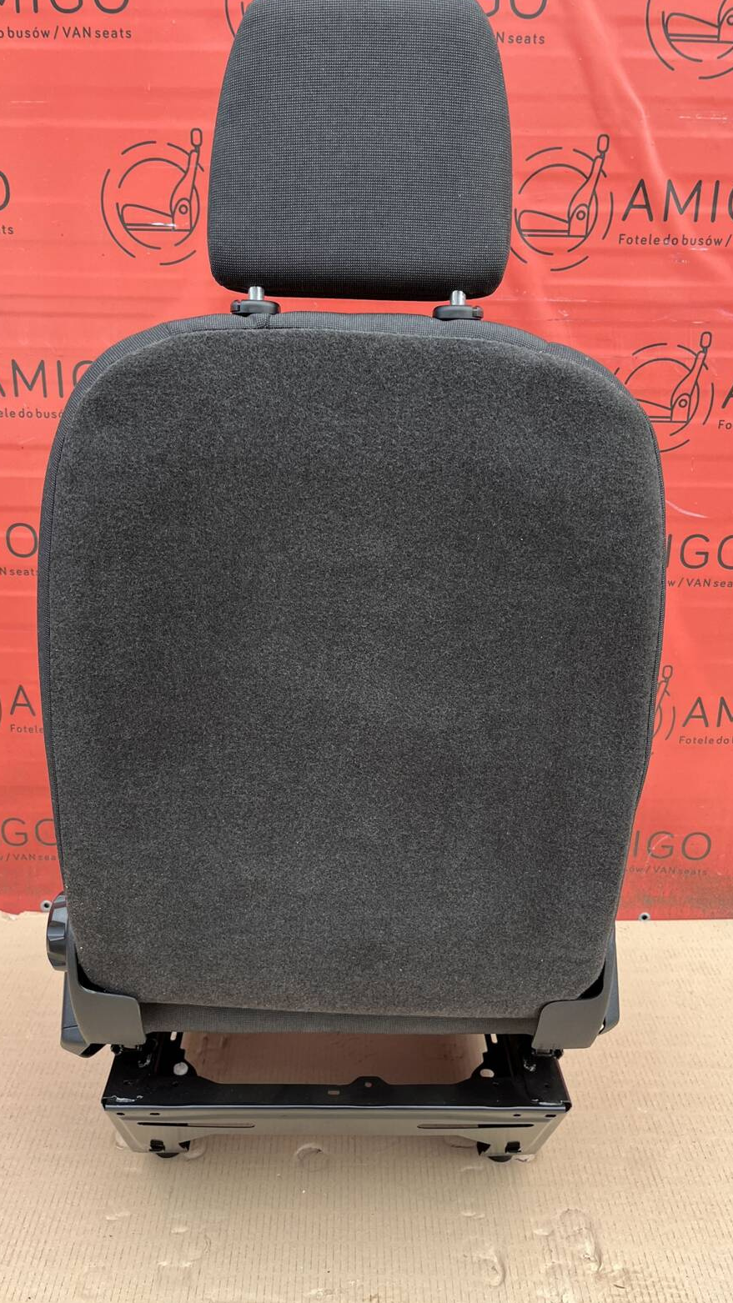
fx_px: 1002
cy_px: 647
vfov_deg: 66.1
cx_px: 344
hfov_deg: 40.2
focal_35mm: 29
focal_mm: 5.1
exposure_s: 1/122
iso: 64
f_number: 1.6
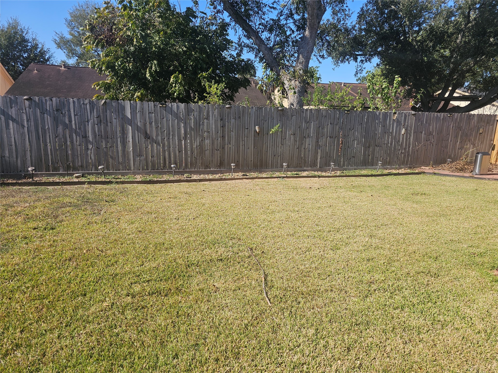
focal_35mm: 23
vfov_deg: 58.9
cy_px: 186
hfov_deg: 73.9
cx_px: 249
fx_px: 331
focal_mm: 6.3
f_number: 1.7
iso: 10
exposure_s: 1/542
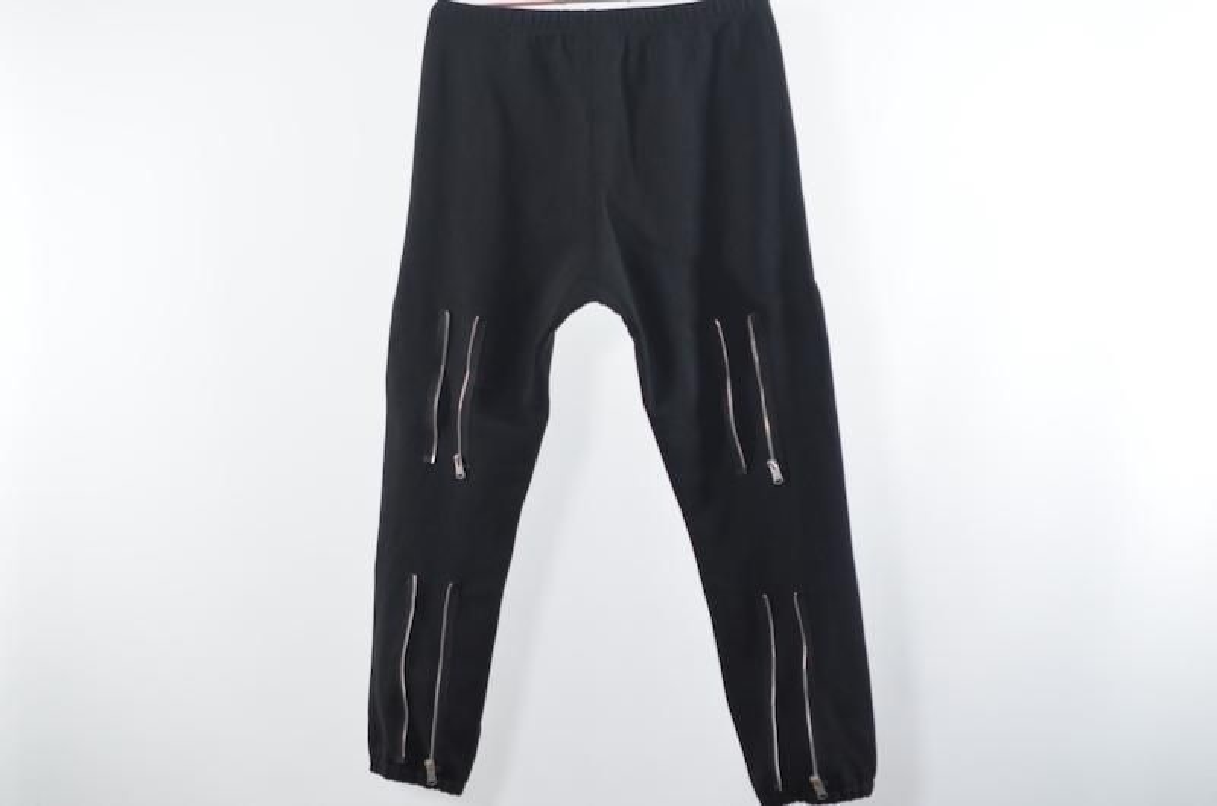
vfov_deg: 22.5
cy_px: 403
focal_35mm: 60
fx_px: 2024
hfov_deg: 33.5
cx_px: 608
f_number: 4
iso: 800
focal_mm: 40
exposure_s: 1/60
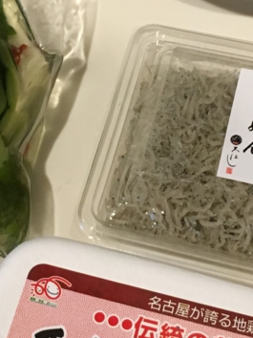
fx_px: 820
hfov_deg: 17.5
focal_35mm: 84
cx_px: 104
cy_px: 110
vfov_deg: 23.2
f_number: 2.2
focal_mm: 4.15
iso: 200
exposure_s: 1/24
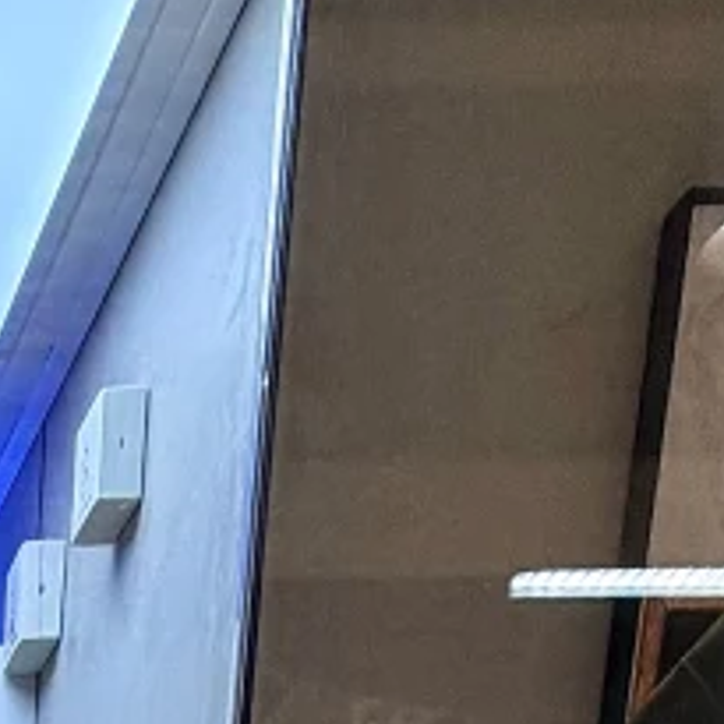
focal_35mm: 87
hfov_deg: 17.0
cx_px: -512
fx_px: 2059
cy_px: 2285
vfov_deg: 10.8
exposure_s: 1/118
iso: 50
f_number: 2.2
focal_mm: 2.22
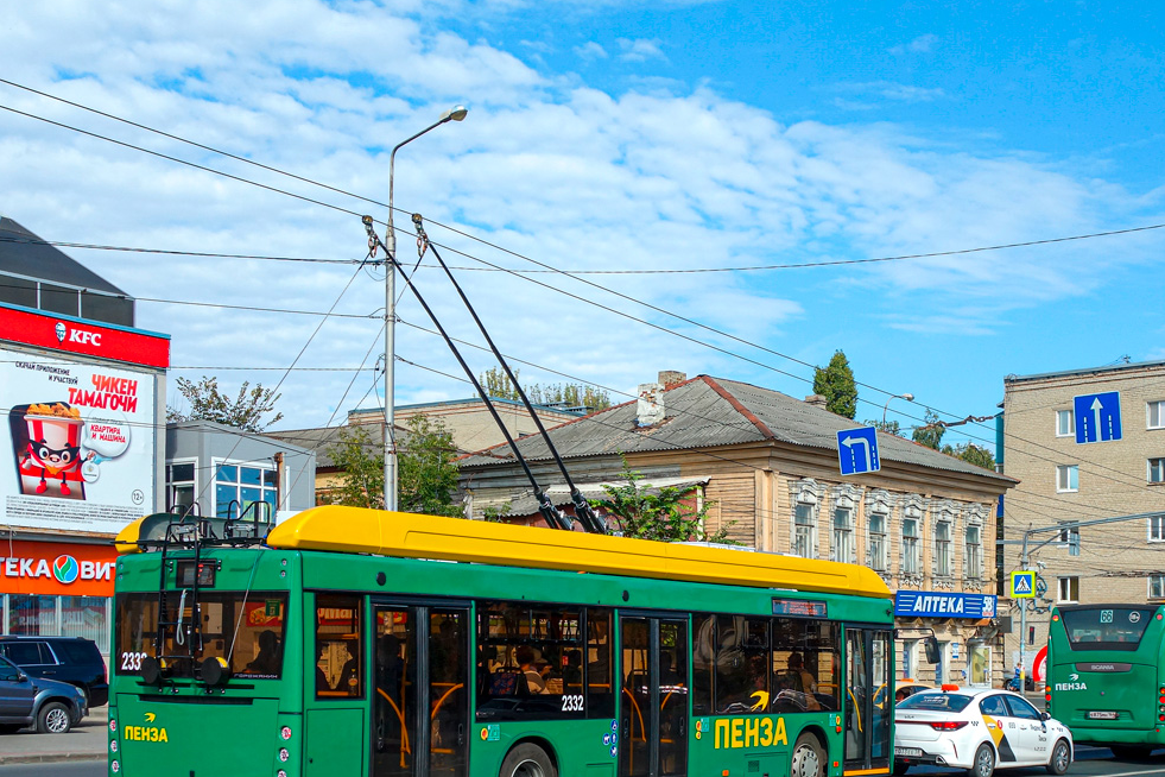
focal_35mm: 52
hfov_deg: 38.0
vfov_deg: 26.0
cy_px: 434
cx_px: 709
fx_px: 1683
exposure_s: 1/640
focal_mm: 12.78
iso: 80
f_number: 4.5
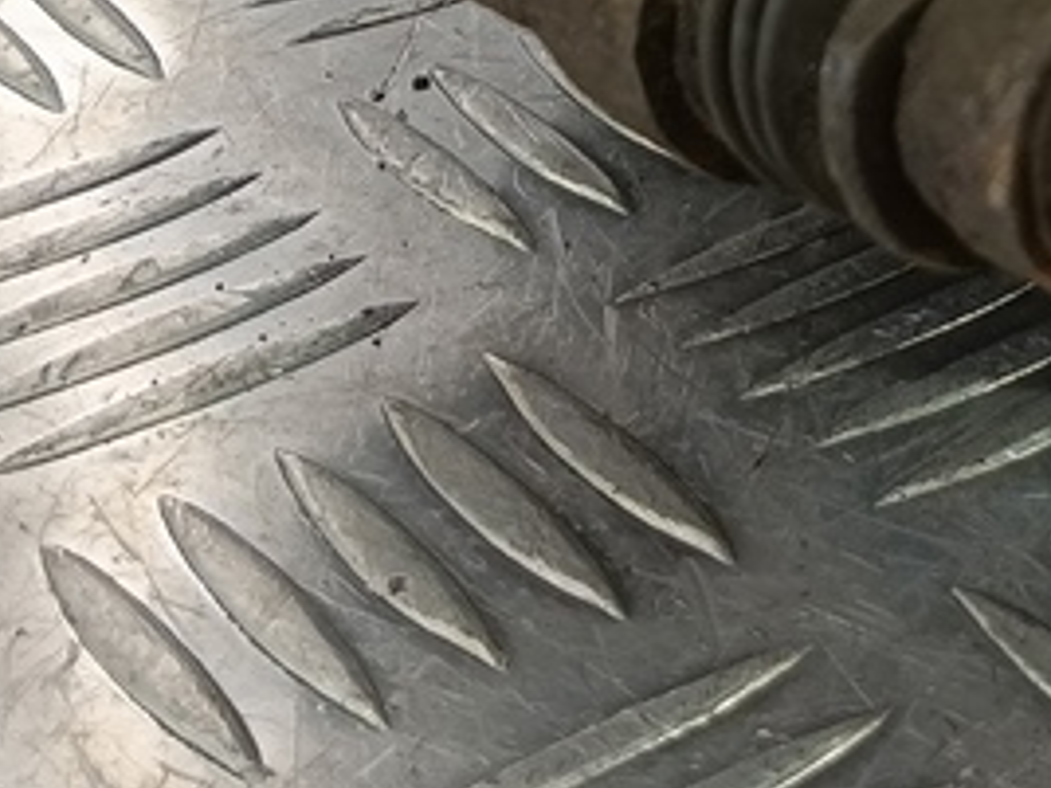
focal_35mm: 88
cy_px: -443
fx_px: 2672
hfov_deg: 20.5
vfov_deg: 15.3
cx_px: 1337
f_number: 1.6
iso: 126
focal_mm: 4.11
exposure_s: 1/50
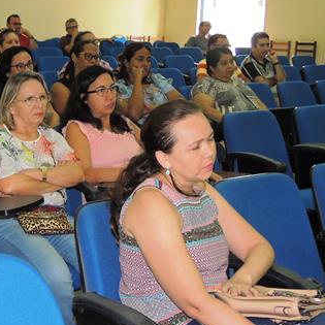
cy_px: 142
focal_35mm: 59
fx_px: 627
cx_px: 17
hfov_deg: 27.7
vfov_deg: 29.0
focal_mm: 6.2
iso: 200
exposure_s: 1/30
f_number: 3.3
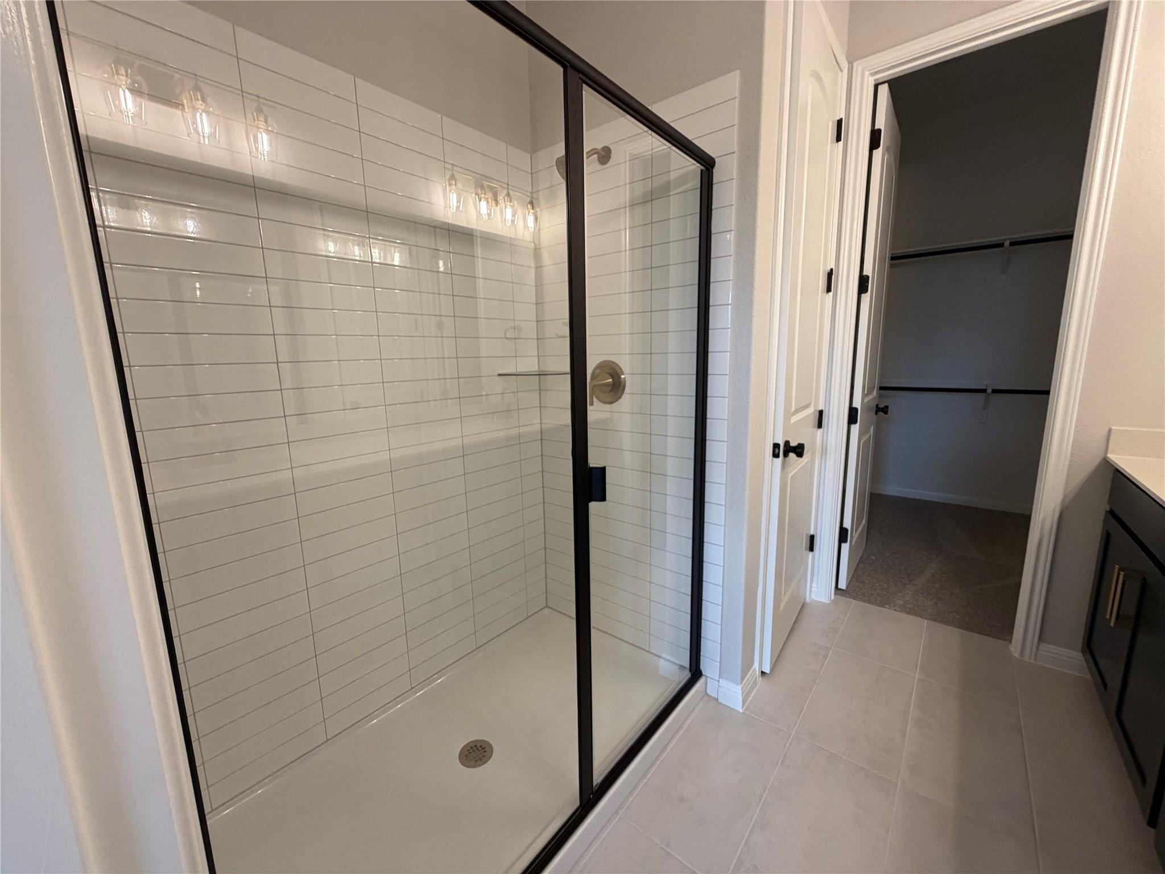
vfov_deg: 85.7
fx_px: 471
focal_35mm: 14
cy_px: 437
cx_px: 582
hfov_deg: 102.1
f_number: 2.2
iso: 250
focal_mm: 2.22
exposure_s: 1/120
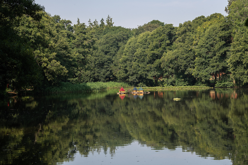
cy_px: 82
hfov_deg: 21.5
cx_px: 124
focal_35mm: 95
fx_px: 654
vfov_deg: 14.4
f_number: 11
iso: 400
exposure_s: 1/250
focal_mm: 95
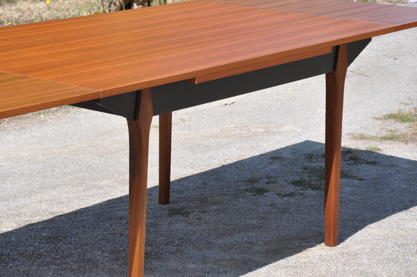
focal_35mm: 128
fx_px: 1475
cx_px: 208
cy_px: 138
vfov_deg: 10.7
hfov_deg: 16.1
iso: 320
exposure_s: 1/400
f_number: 10
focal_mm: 85
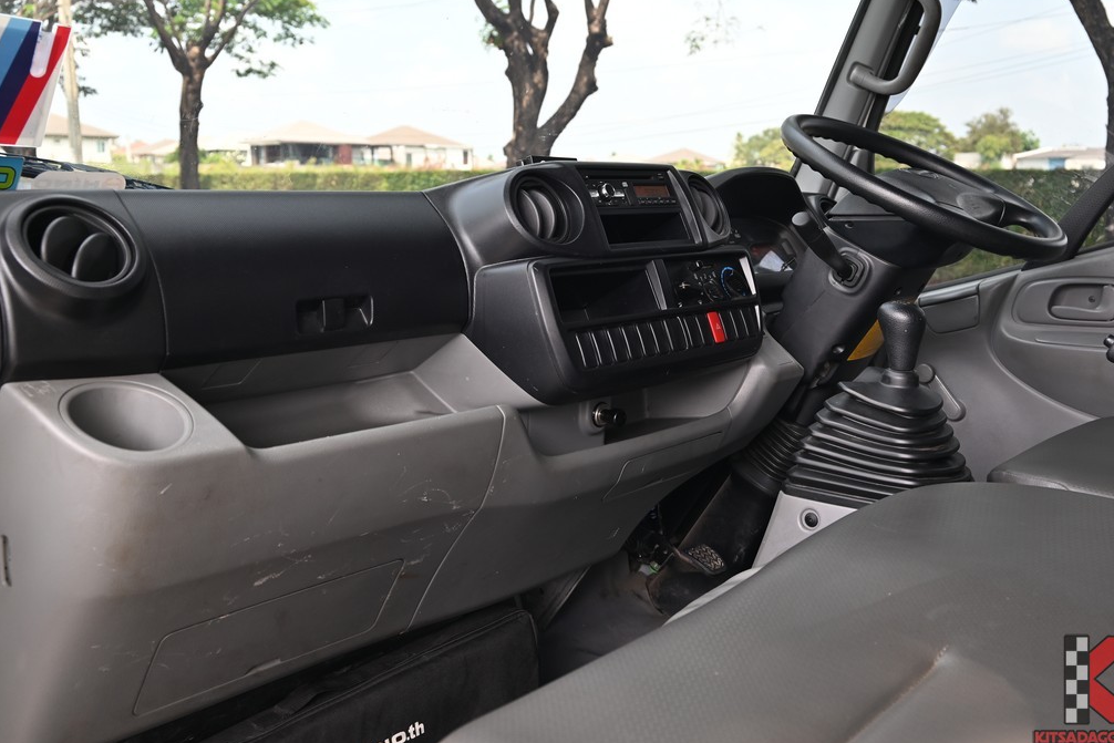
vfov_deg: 37.8
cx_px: 571
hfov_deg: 54.4
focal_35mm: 35
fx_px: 1083
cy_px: 348
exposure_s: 1/90
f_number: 6.7
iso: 200
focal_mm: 32
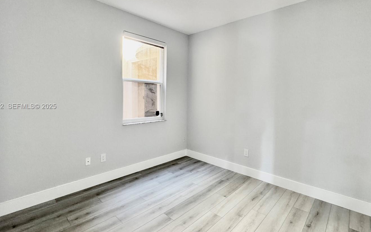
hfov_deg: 91.0
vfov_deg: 64.9
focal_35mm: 18
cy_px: 107
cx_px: 194
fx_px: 182
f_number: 2.2
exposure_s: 1/60
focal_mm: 2.22
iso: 400
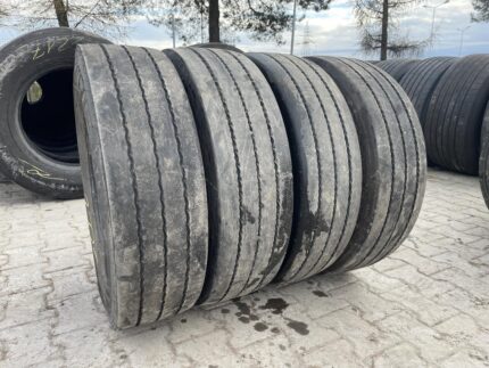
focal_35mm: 26
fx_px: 367
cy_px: 184
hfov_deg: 67.3
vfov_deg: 53.1
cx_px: 244
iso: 32
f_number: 1.6
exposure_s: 1/259
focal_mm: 4.2
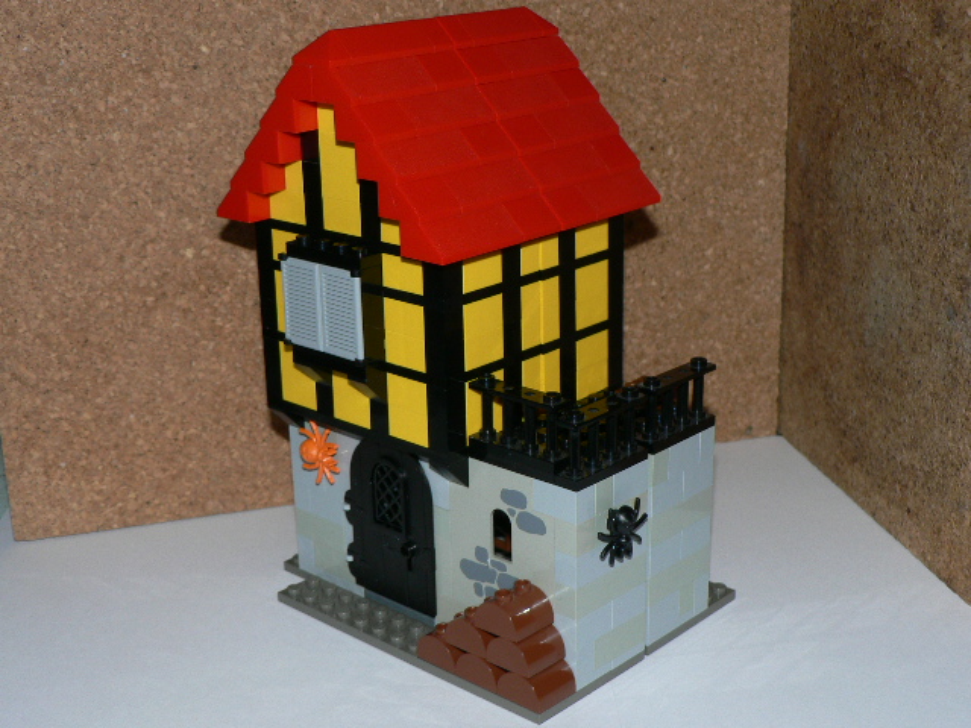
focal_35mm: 52
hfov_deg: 36.8
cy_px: 364
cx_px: 486
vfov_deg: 28.0
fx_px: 1459
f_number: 4
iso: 80
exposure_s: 1/80
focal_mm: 8.7
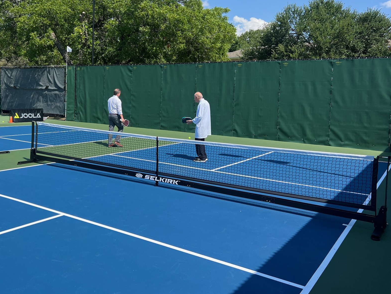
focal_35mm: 34
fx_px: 384
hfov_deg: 53.5
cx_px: 151
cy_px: 111
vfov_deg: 41.5
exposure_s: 1/2632
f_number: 1.5
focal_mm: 5.7
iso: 50
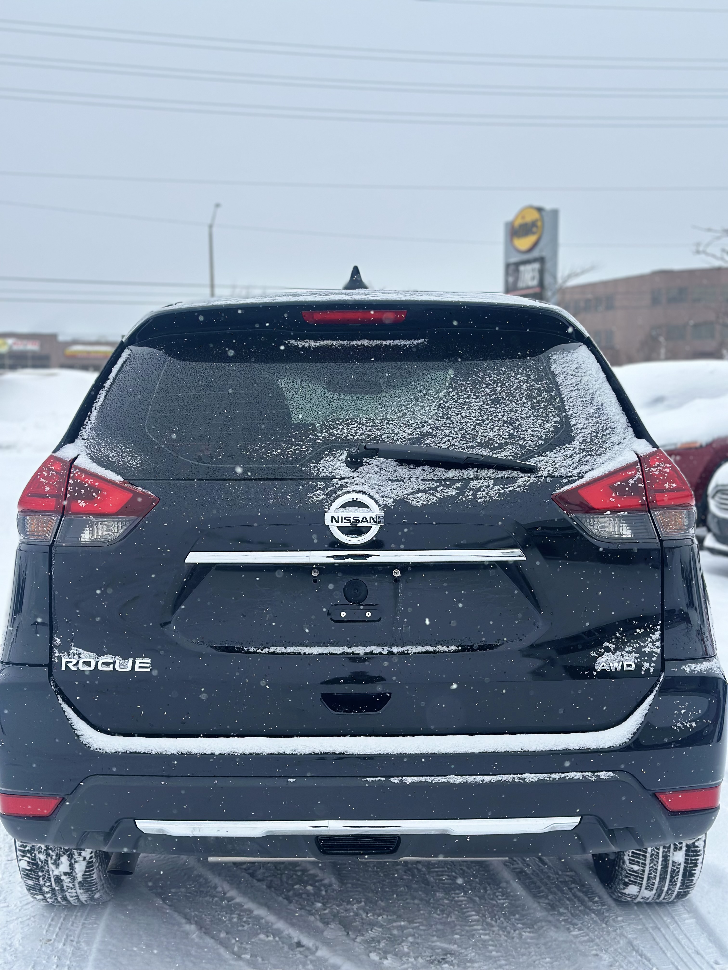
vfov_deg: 39.7
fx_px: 1346
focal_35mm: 48
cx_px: 364
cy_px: 485
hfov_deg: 30.3
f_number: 1.78
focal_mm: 6.86
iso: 80
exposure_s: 1/2597
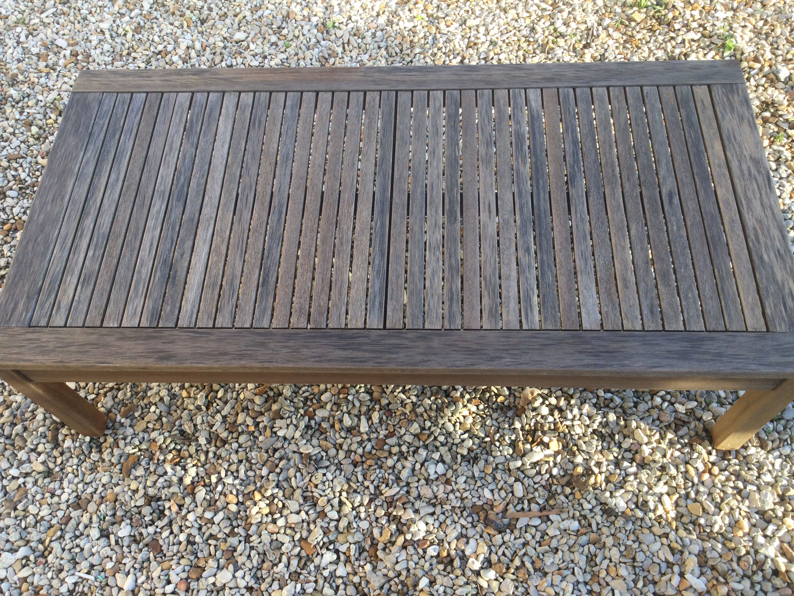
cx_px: 397
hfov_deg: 58.4
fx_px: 711
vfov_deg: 45.4
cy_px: 298
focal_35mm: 31
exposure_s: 1/100
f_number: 2.4
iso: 32
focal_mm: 3.3
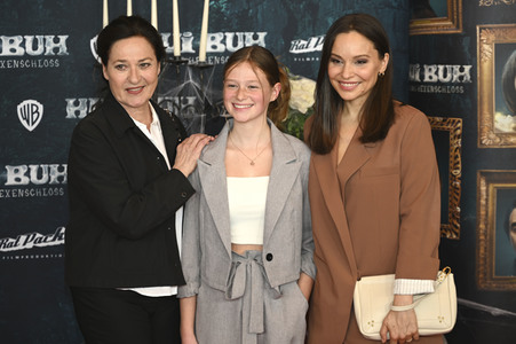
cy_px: 172
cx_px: 258
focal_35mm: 75
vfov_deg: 18.2
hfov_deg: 27.0
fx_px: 1074
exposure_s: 1/125
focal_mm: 75
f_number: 2.8
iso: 250
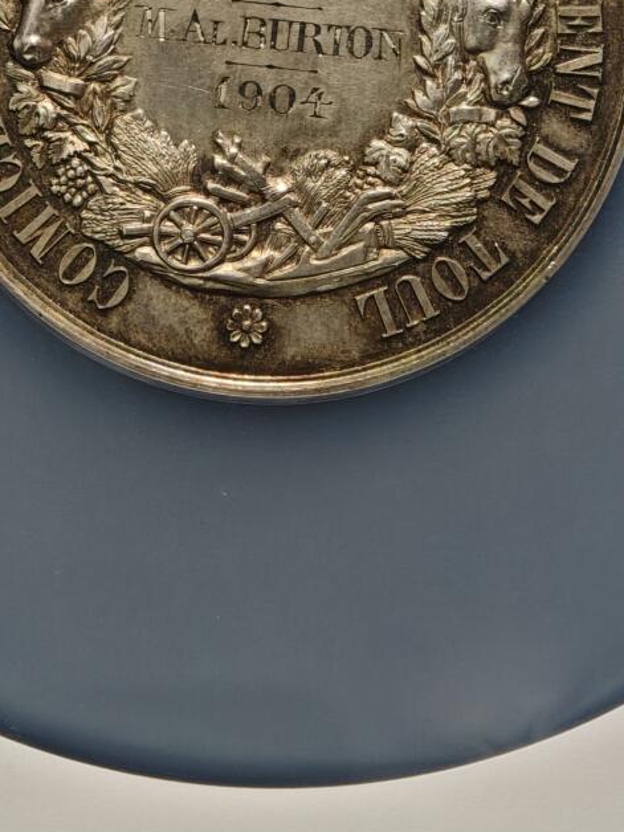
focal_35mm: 172
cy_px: -163
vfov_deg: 11.3
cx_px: 257
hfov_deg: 8.6
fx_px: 4134
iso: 400
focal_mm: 9
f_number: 2
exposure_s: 1/102
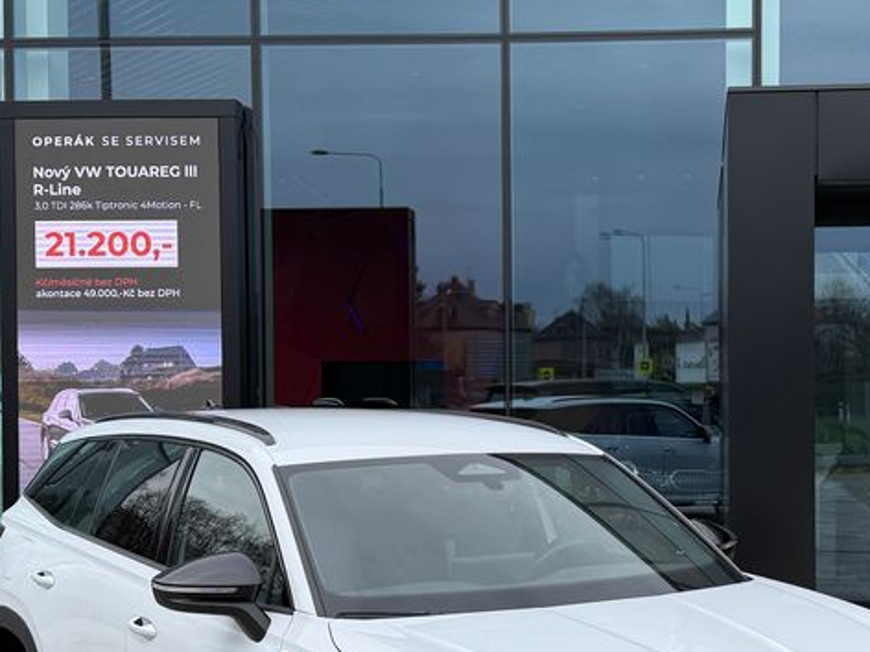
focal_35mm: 61
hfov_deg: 31.3
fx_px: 1533
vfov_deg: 24.0
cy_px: 402
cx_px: 614
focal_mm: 6.76
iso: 80
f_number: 1.78
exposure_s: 1/2169
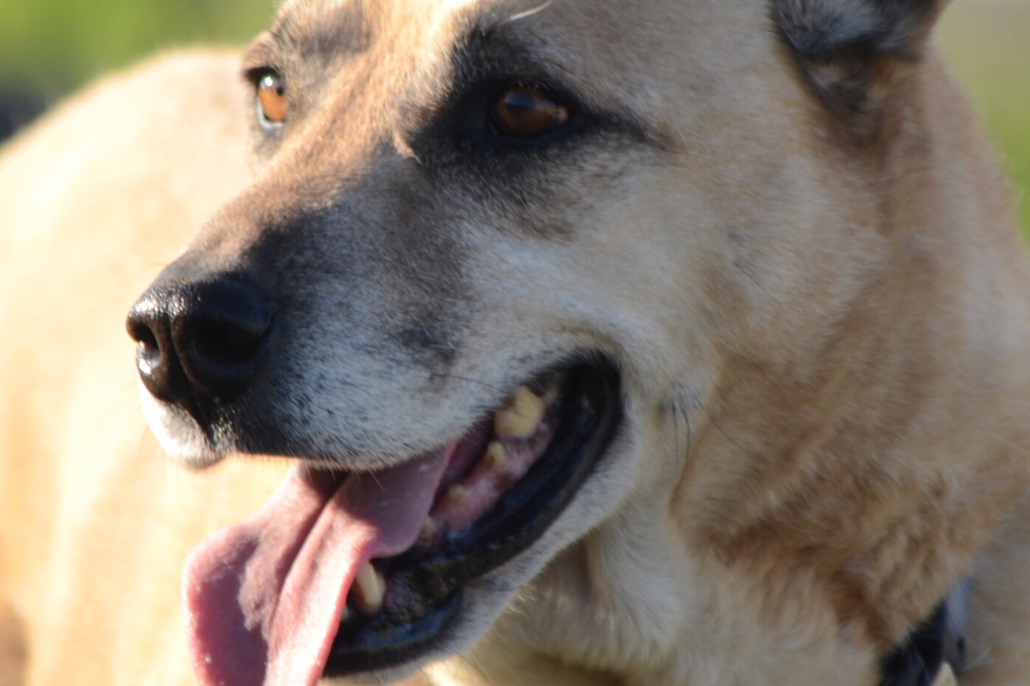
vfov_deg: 1.9
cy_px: 221
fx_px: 20539
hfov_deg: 2.9
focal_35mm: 718
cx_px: 508
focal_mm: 260
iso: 100
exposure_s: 1/125
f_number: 7.1
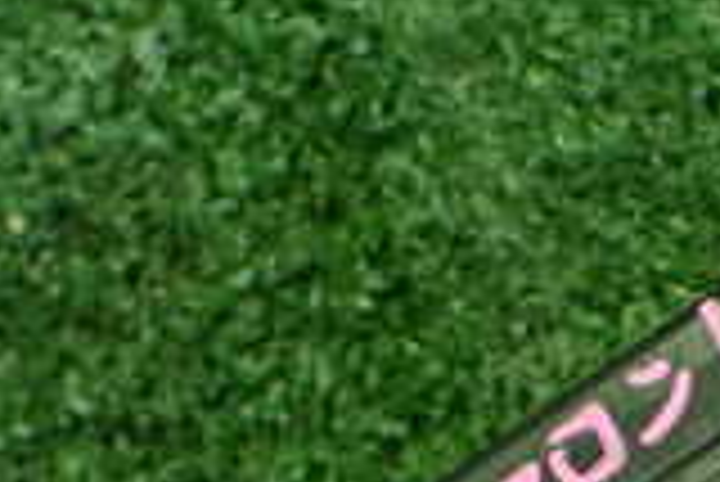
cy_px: 671
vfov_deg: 11.4
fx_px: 2342
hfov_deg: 16.5
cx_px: 940
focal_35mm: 117
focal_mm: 5.4
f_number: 2.3
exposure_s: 1/100
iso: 800
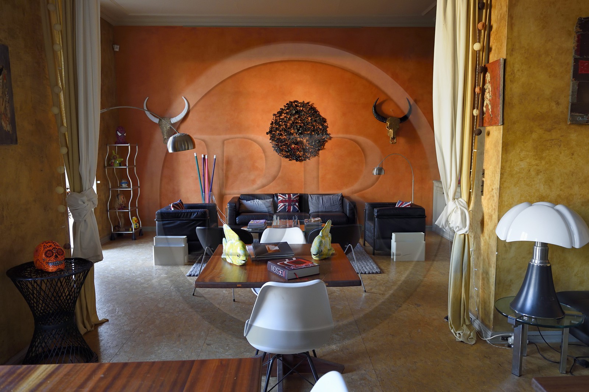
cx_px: 294
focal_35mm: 26
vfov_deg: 49.5
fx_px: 425
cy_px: 196
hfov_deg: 69.4
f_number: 5
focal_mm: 26
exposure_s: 1/40
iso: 1600
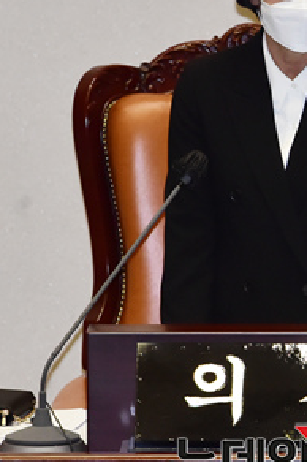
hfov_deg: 1.8
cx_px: 261
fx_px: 9565
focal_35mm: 746
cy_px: 187
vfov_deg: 2.8
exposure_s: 1/160
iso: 4000
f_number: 8
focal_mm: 340
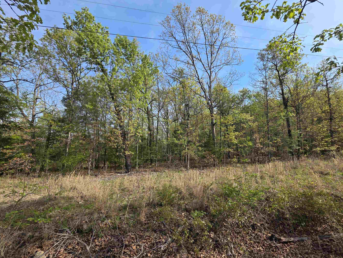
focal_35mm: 15
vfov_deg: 81.4
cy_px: 144
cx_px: 182
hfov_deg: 98.0
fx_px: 149
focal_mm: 2.2
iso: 40
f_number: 1.9
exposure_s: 1/934
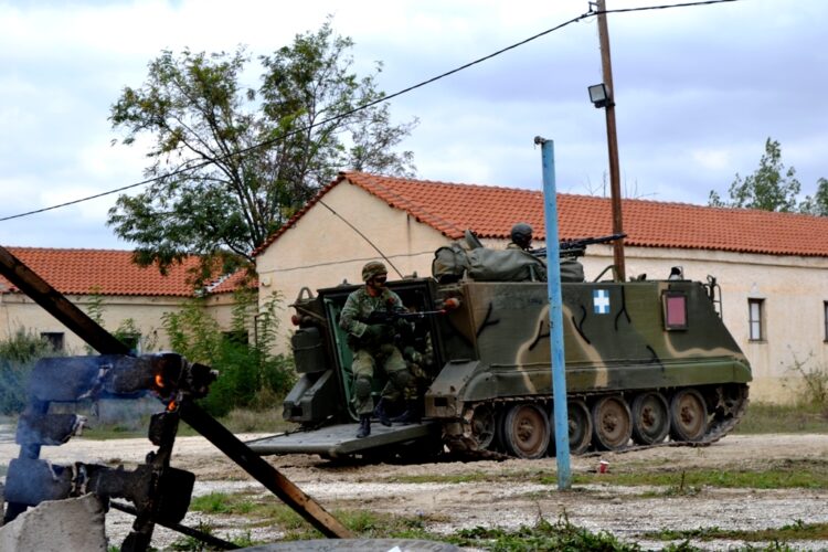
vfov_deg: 18.9
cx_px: 414
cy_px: 276
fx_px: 1656
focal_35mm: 72
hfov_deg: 28.1
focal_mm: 48
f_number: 7.1
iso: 100
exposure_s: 1/200
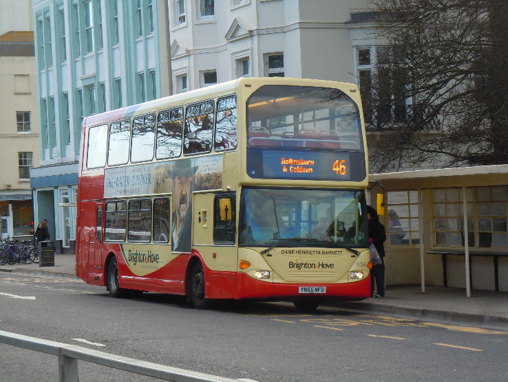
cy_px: 191
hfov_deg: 19.3
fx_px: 1497
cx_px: 254
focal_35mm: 102
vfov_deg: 14.5
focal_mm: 18.3
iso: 100
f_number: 4.5
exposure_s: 1/160
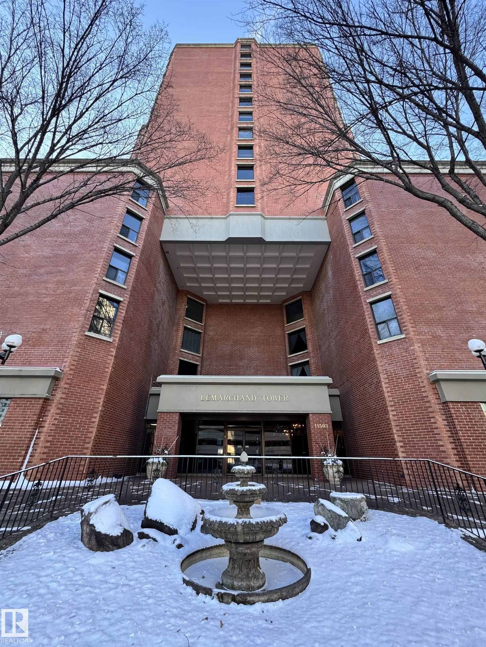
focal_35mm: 14
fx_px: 262
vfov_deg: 102.1
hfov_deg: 85.7
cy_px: 324
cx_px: 243
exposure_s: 1/99
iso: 50
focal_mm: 2.22
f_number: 2.2
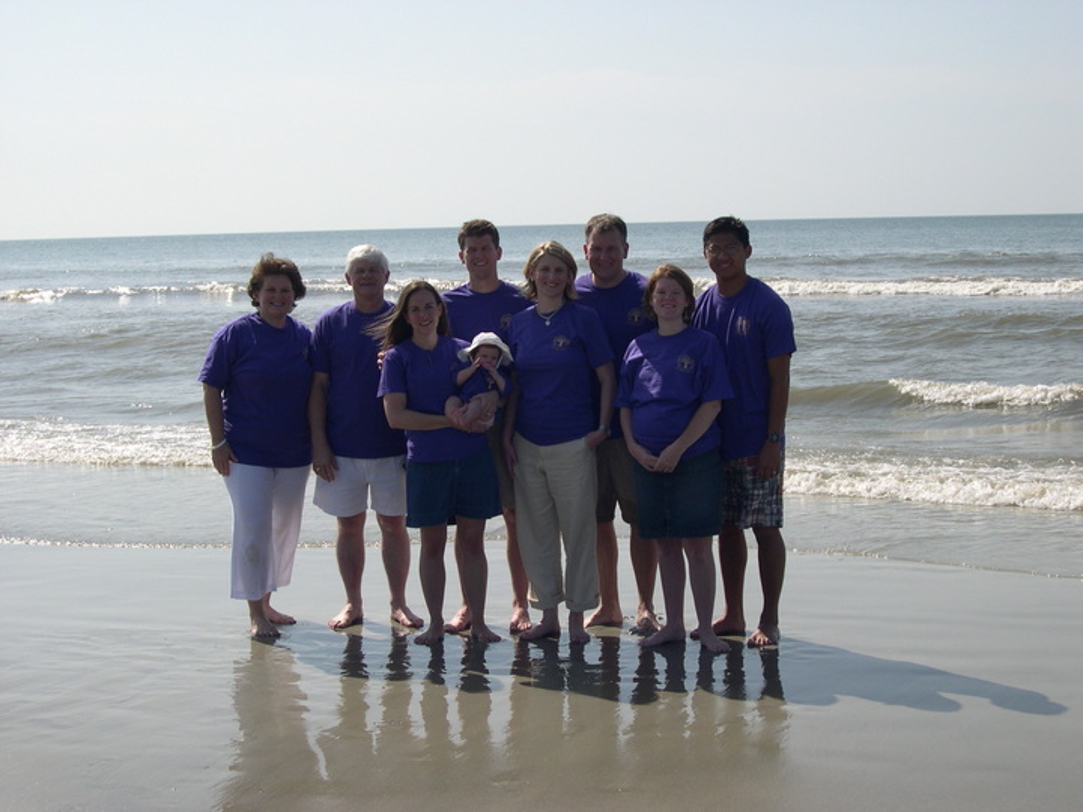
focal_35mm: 57
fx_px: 1783
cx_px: 542
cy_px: 406
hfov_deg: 33.8
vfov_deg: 25.7
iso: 100
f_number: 9.2
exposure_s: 1/189
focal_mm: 12.2
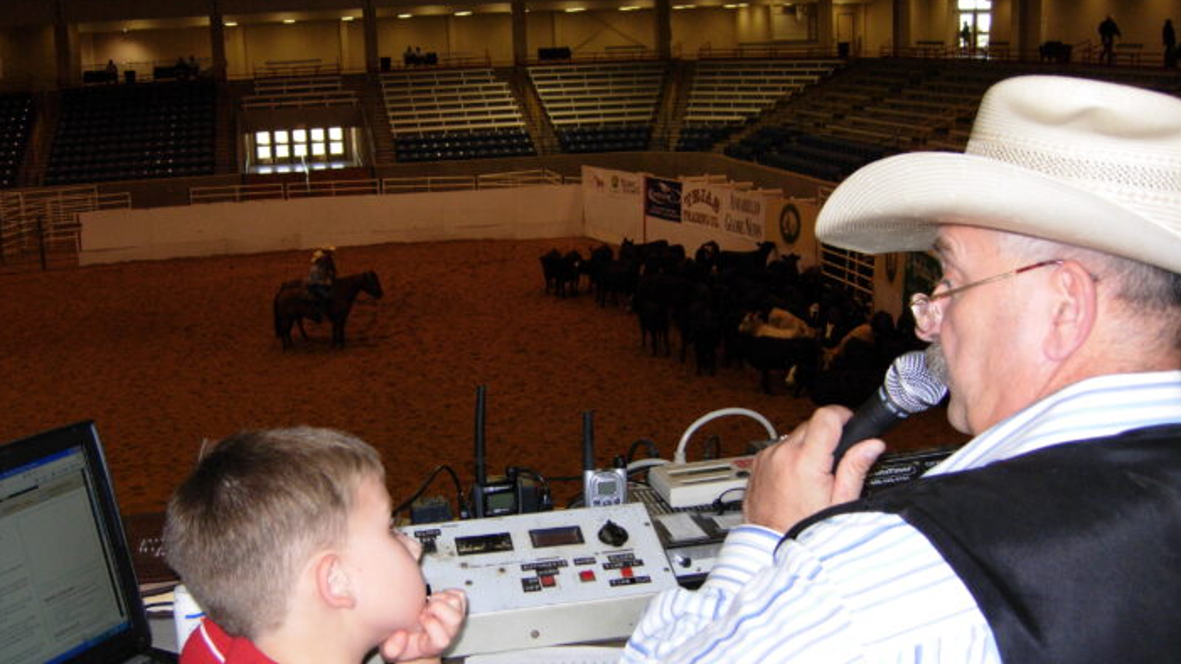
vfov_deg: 27.7
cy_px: 367
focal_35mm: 43
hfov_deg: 47.3
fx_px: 1346
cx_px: 551
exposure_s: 1/73.9
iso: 115
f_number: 2.7
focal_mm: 7.5
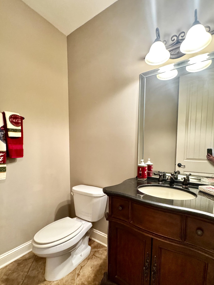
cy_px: 160
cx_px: 116
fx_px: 140
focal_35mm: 17
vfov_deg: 90.6
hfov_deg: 74.6
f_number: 2.2
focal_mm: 2.22
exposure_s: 1/40
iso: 1000
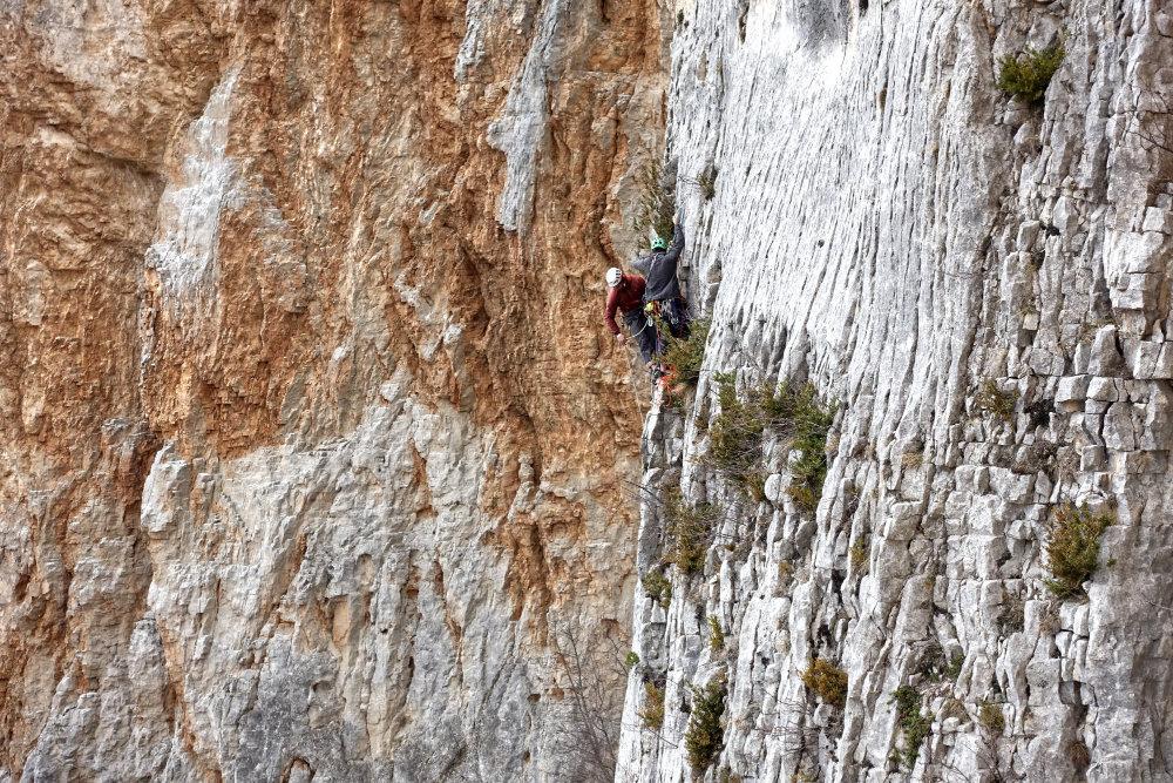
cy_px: 392
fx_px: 2183
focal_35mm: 67
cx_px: 586
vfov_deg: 20.3
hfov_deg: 30.1
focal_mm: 24.5
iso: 400
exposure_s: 1/640
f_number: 4
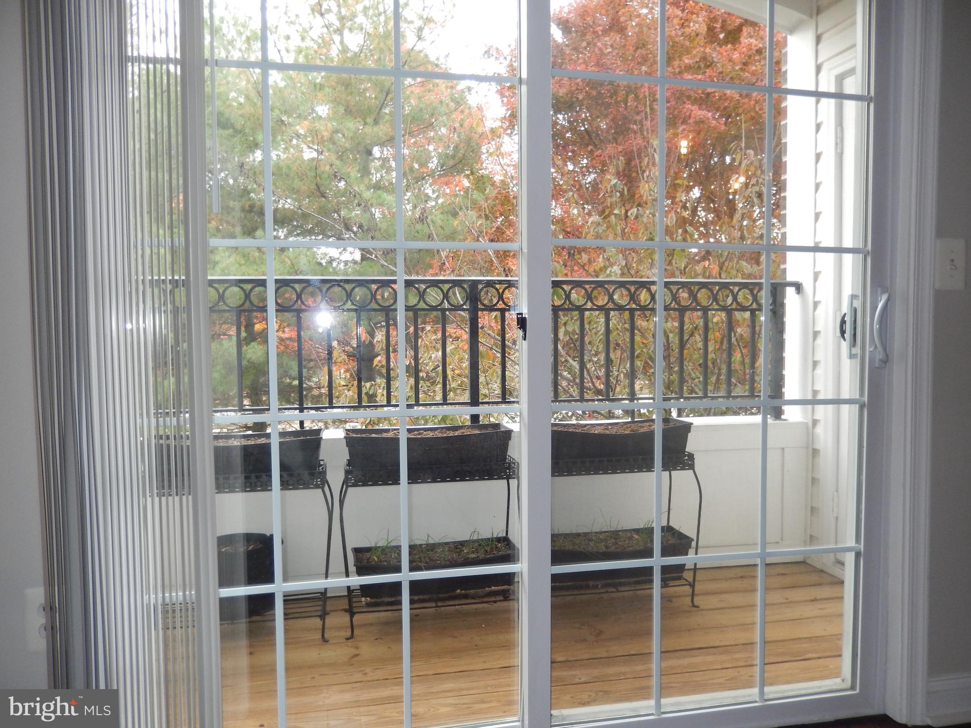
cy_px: 364
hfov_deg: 69.4
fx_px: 701
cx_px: 486
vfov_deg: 54.9
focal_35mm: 25
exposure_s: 1/30
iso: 180
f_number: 3.4
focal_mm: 4.5
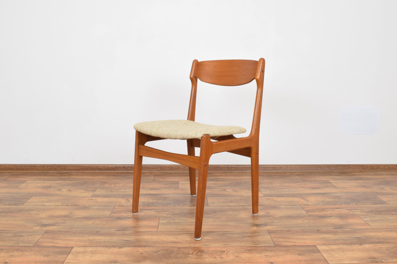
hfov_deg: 53.1
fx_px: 397
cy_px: 132
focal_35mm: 36
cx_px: 198
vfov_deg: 36.9
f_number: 25
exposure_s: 4
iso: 100
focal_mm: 24
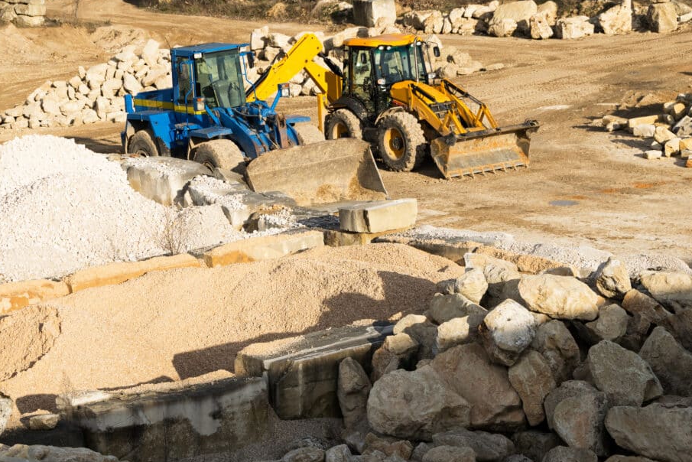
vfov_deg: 14.4
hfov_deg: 21.4
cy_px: 217
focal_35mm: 95
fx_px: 1827
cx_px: 310
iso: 200
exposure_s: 1/800
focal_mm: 56
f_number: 9
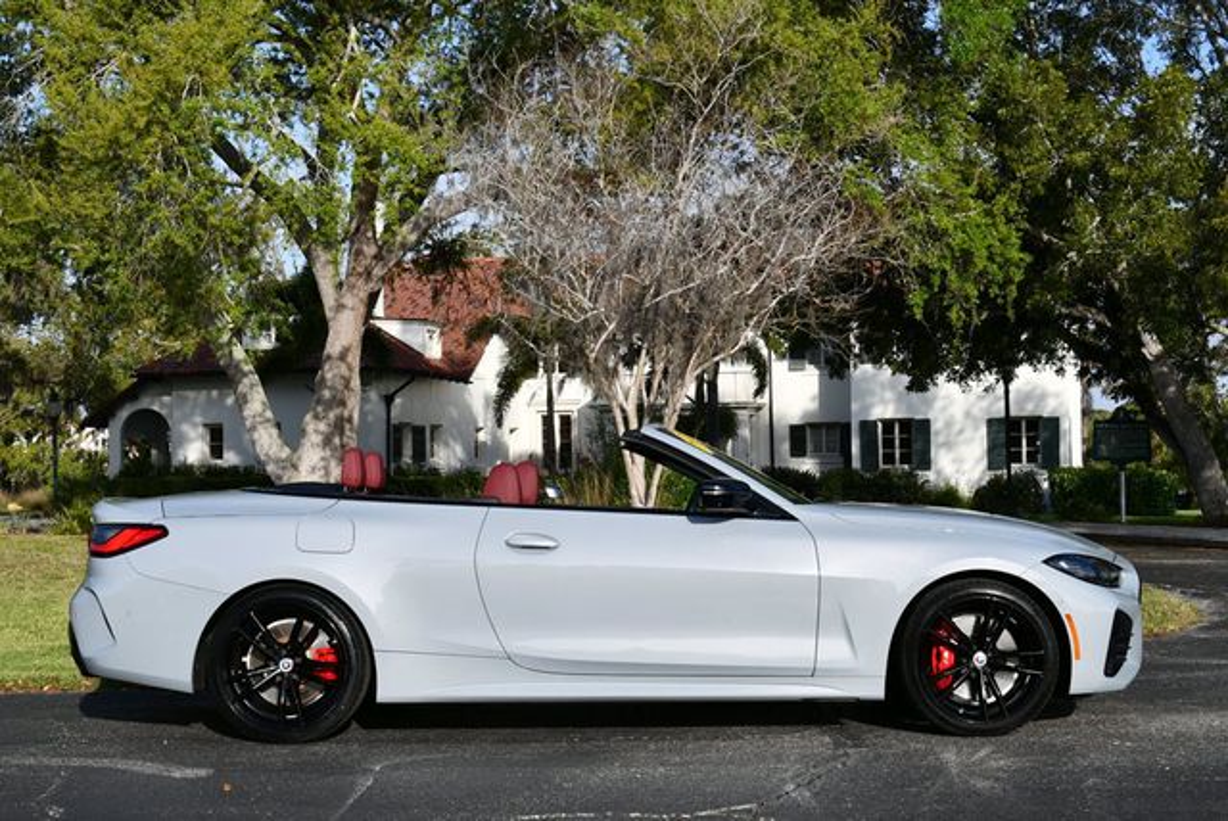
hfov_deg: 38.2
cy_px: 410
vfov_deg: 26.0
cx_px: 614
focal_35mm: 52
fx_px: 1775
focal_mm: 26
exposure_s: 1/250
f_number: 8
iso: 100
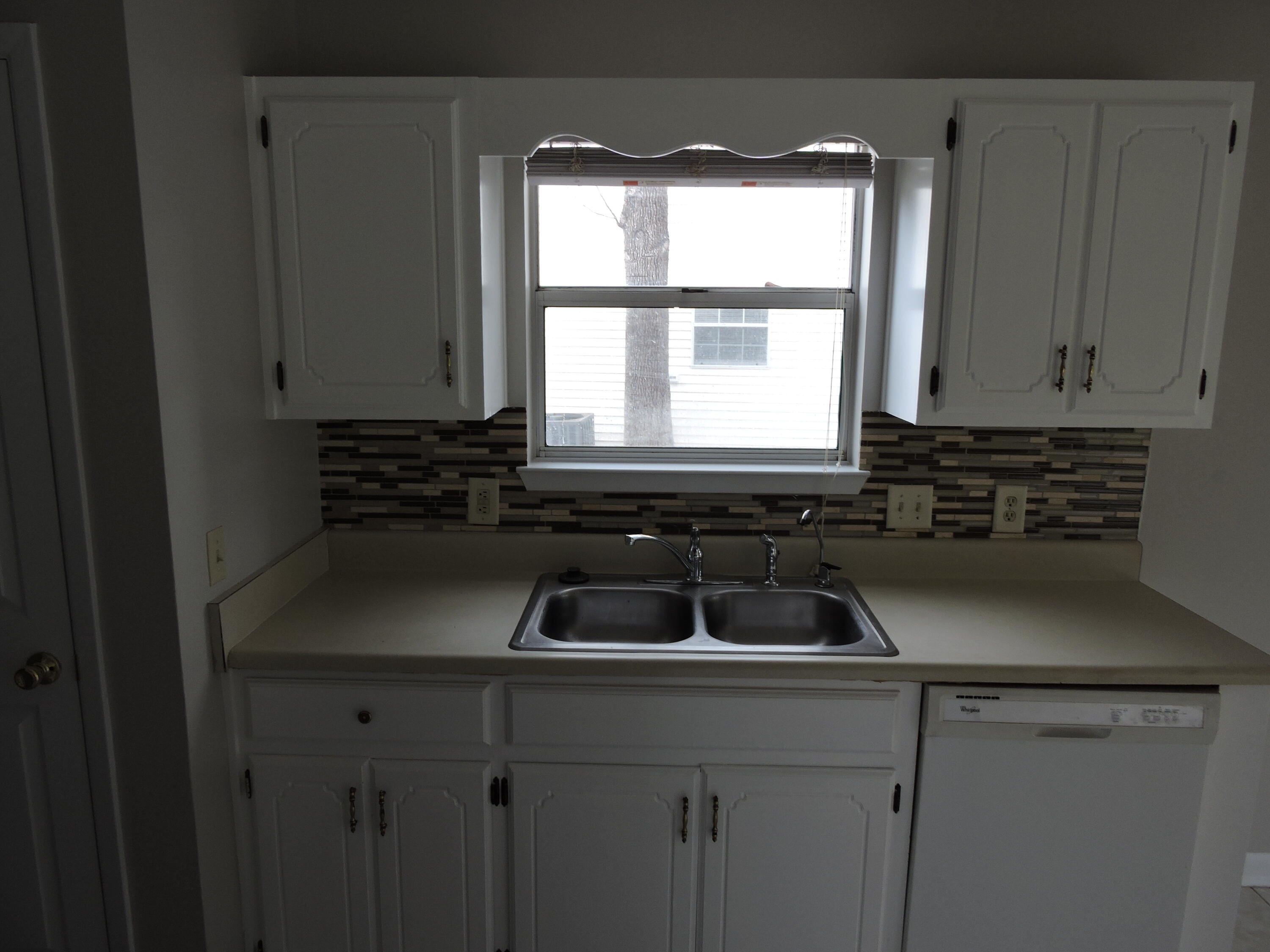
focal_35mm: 24
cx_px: 635
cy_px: 476
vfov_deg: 56.8
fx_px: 881
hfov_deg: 71.6
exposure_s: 1/80
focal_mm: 4.3
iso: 100
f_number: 3.3
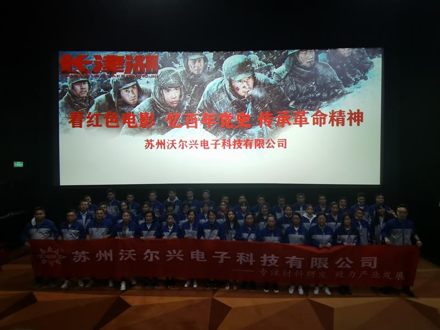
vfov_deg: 68.7
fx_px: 242
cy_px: 165
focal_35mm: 19
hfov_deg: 84.7
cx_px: 220
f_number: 2.2
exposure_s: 1/33.3
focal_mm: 2.26
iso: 400
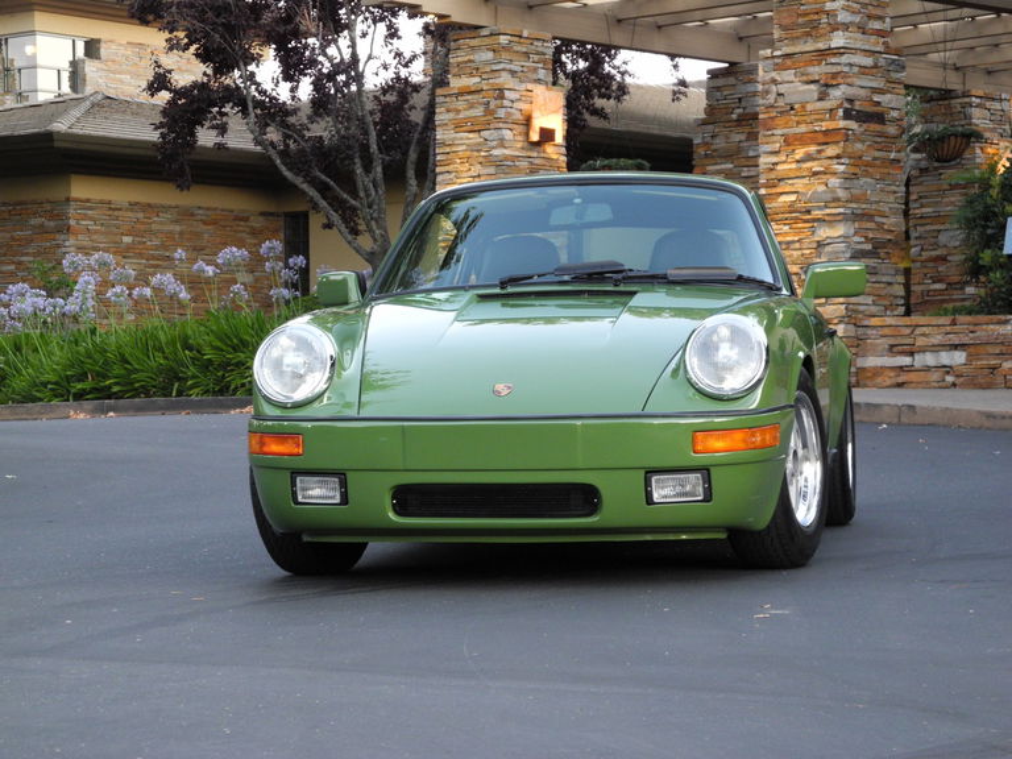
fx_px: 3070
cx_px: 506
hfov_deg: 18.7
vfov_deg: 14.1
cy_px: 380
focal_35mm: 105
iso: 400
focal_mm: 22.5
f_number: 4.5
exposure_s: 1/8.2
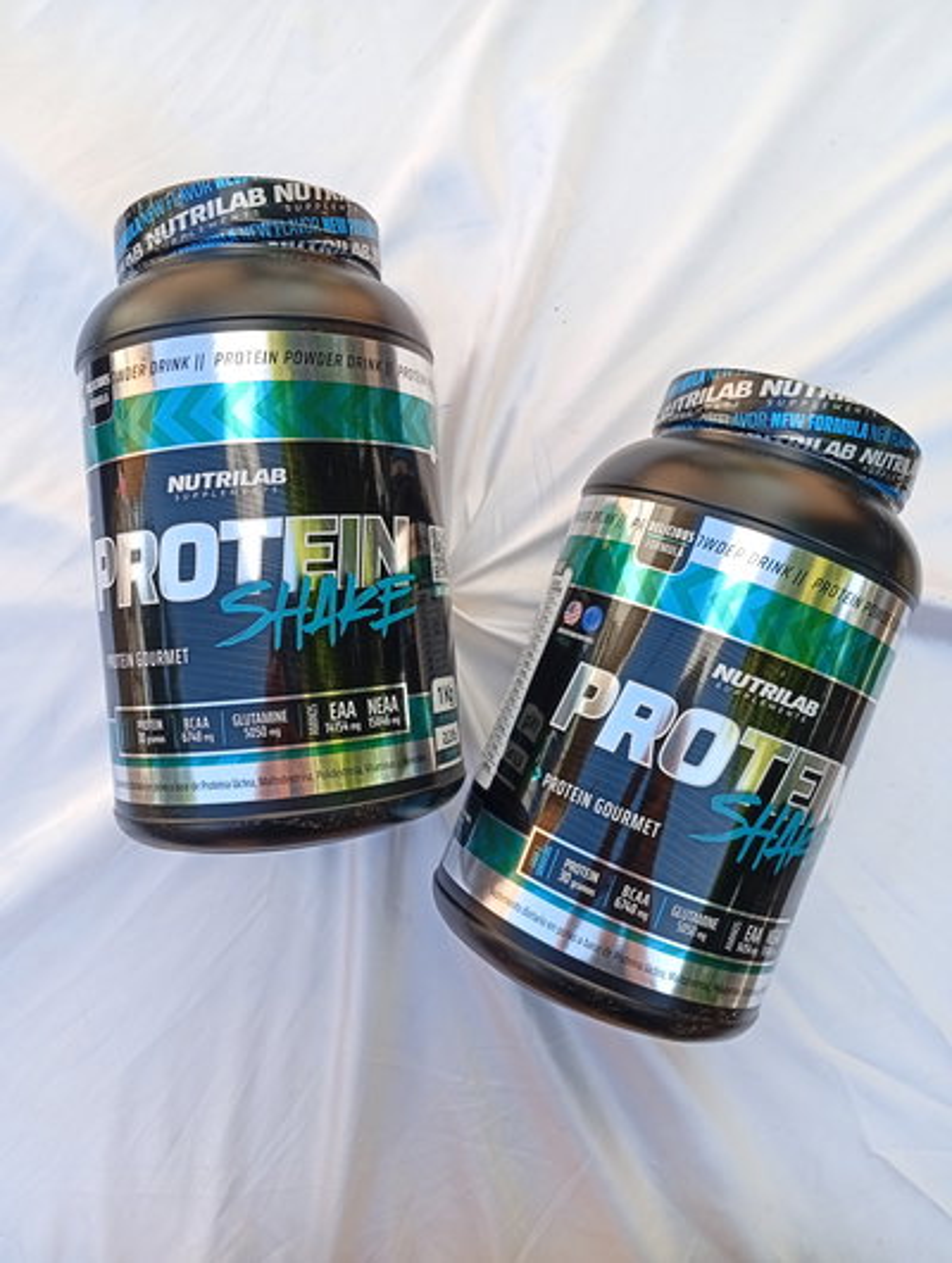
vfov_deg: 65.2
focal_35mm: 27
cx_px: 476
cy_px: 632
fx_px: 987
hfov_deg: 51.5
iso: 52
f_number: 1.8
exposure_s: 1/142
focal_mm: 3.98
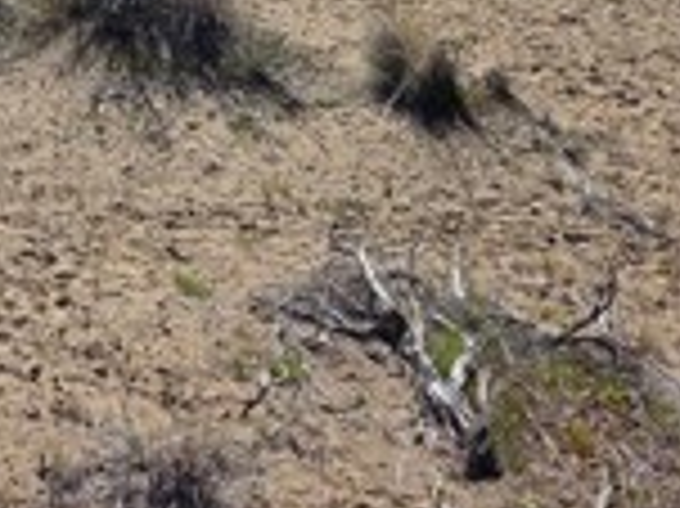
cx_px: -90
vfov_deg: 21.8
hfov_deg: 30.7
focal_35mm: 55
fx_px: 1080
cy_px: -270
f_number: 1.9
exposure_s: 1/2443
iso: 40
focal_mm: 2.2
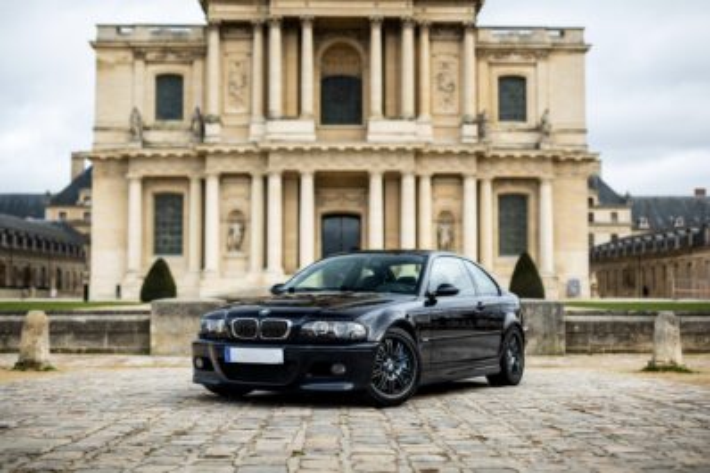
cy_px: 236
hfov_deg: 39.6
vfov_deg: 27.0
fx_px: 986
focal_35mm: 50
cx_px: 355
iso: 100
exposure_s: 1/320
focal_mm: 50
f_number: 2
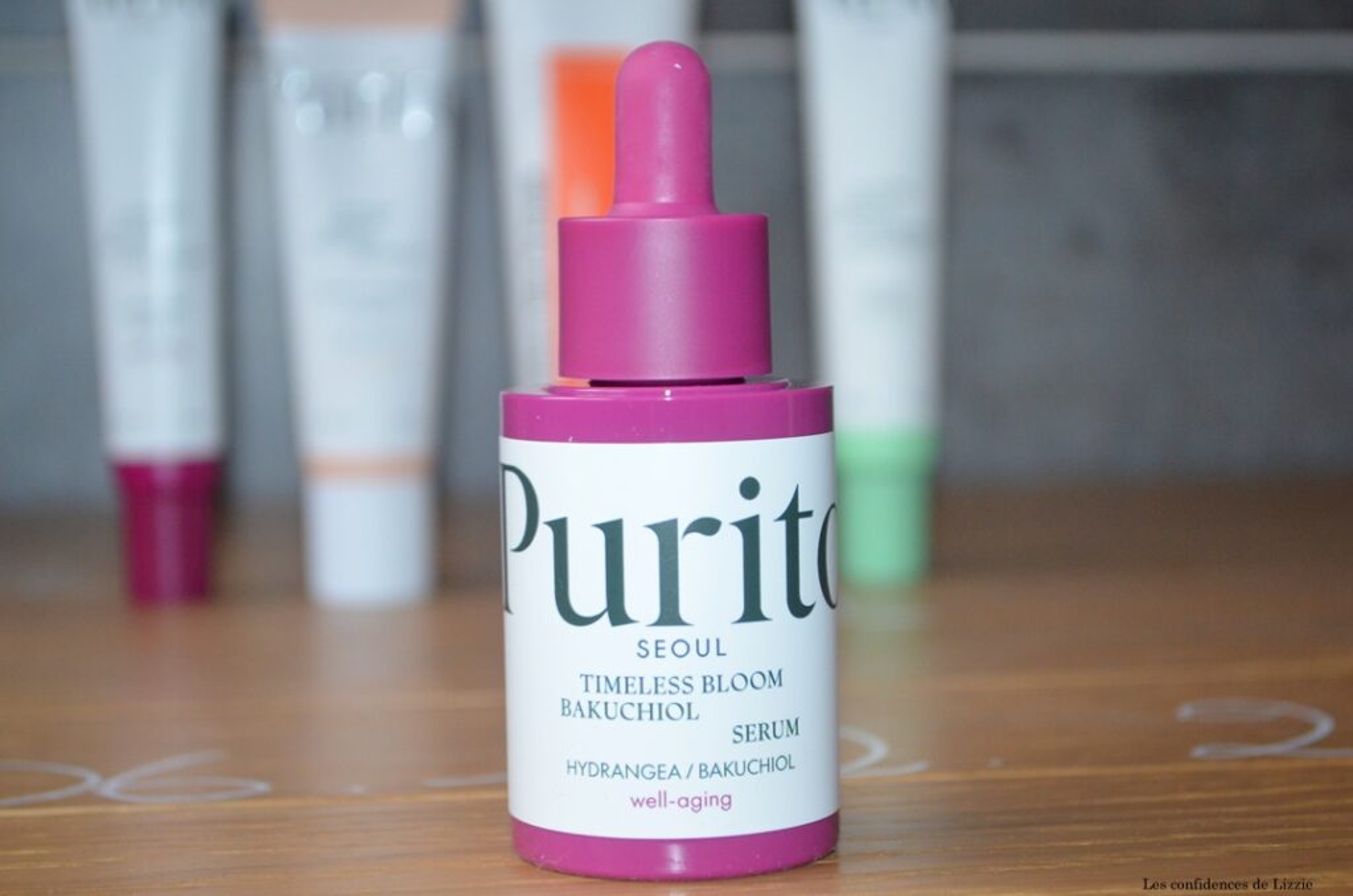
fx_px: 2700
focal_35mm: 72
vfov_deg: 18.8
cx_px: 676
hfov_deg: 28.1
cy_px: 448
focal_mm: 48
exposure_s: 1/60
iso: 1400
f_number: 5.6
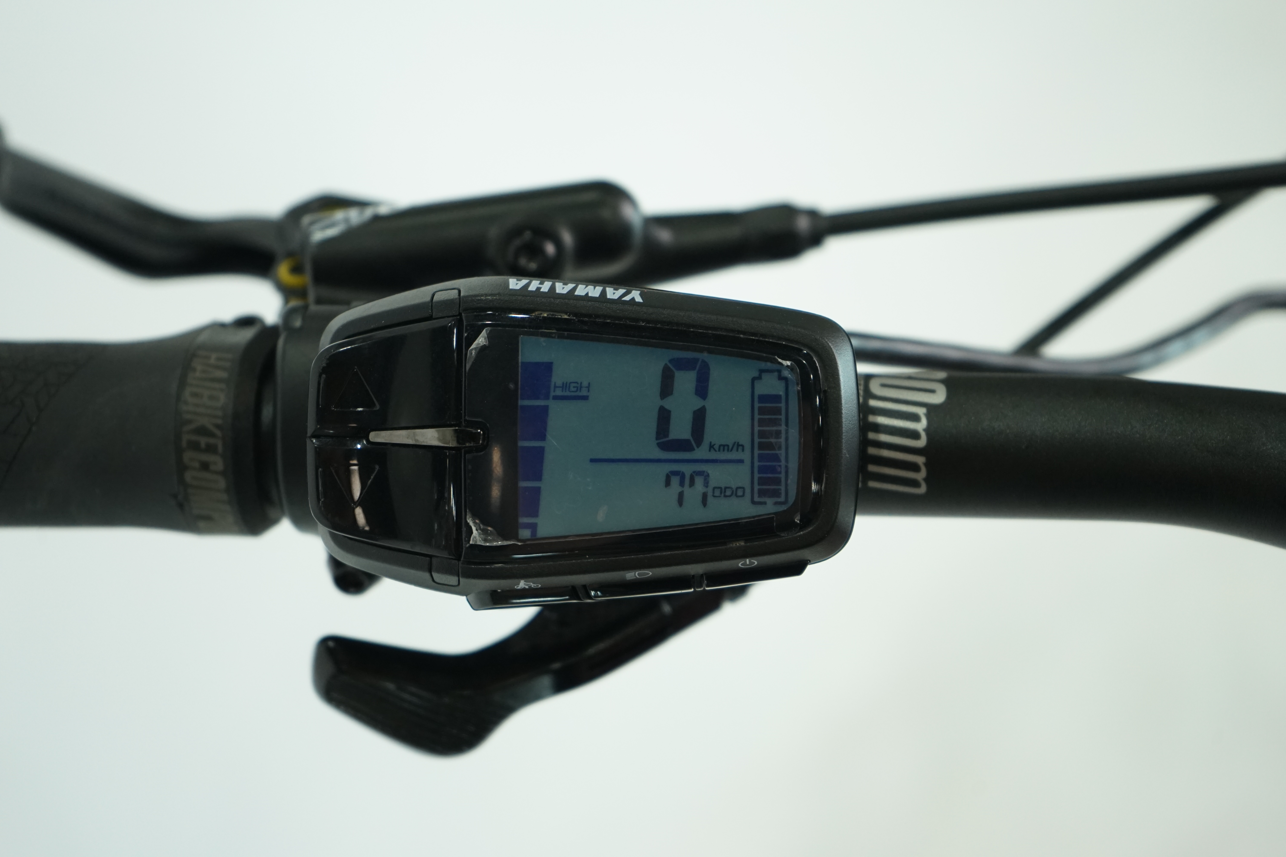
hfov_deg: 28.8
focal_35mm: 70
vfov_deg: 19.5
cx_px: 643
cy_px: 428
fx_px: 2500
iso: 1600
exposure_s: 1/200
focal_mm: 70
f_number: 5.6
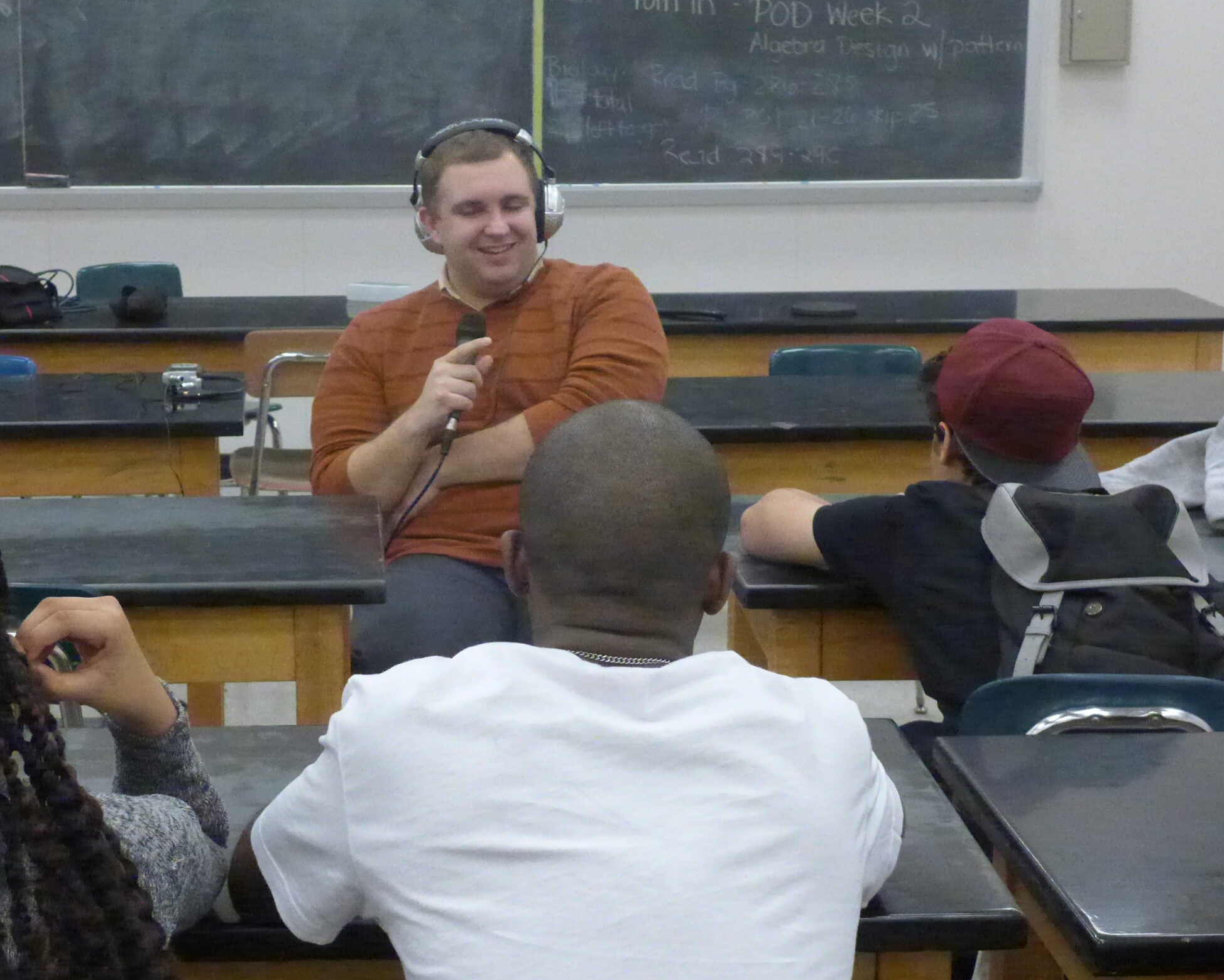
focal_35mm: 74
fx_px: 2681
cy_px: 526
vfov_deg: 20.7
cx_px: 542
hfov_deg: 25.7
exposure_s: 1/400
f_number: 2.8
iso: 3200
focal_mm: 11.8
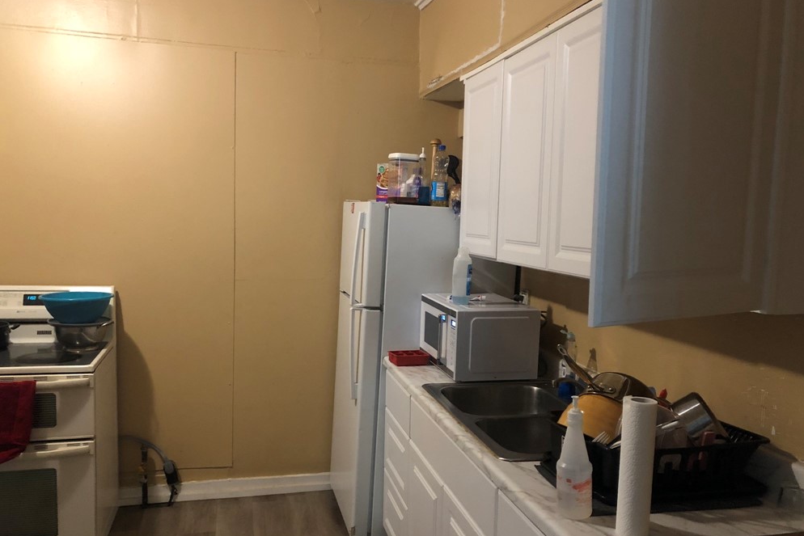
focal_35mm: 30
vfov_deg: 43.6
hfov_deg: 61.9
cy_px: 295
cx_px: 400
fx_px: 670
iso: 100
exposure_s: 1/6
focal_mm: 3.99
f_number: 1.8
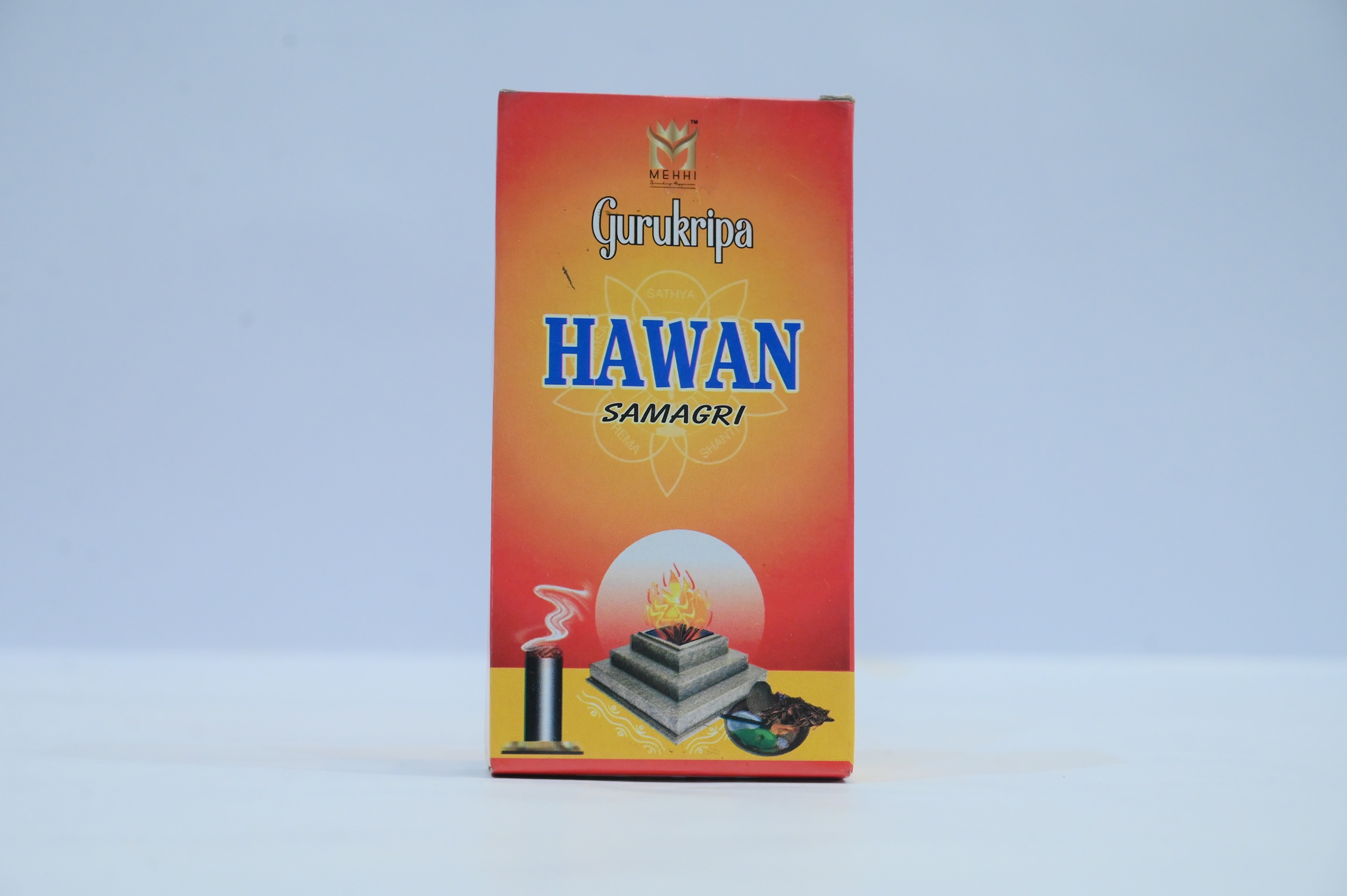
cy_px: 448
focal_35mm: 70
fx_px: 2618
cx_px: 674
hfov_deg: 28.9
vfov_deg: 19.4
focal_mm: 70
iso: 3200
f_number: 6.3
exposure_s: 1/125
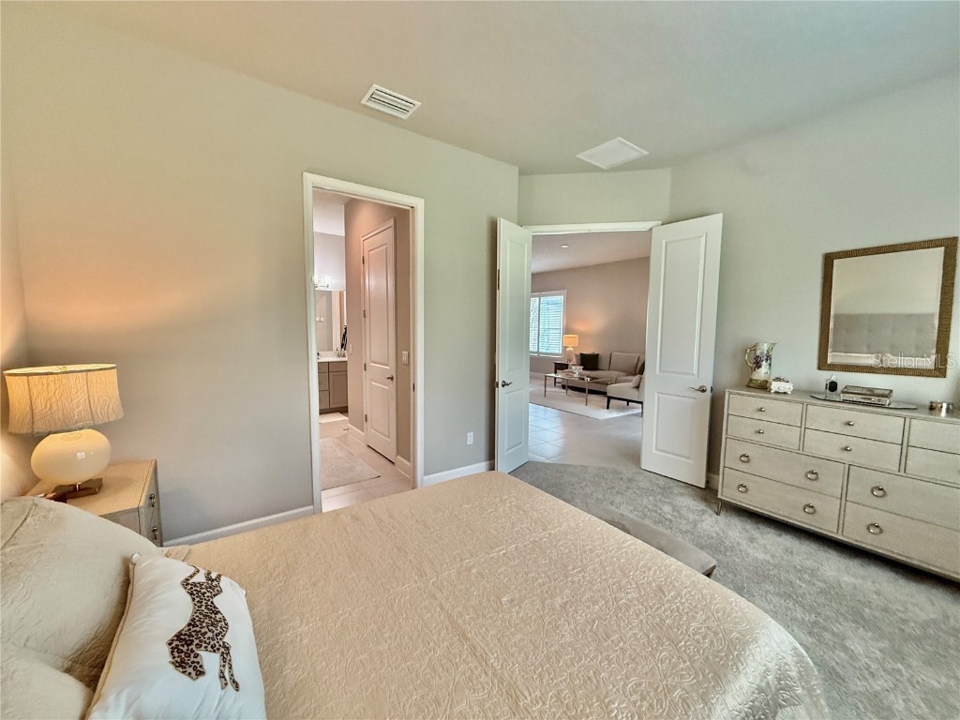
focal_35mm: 14
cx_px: 480
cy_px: 360
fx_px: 388
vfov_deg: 85.7
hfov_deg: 102.1
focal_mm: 2.22
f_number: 2.2
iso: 320
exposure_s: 1/120
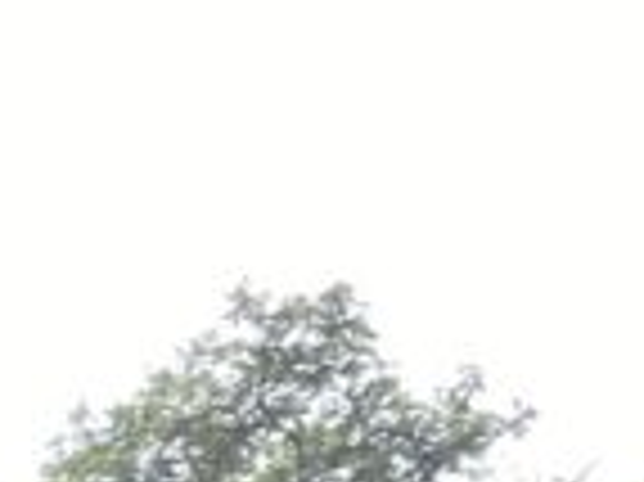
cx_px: -1121
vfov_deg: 6.9
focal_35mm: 186
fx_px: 3457
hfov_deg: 9.1
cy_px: 1599
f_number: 1.8
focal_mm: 4.25
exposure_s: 1/121
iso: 80
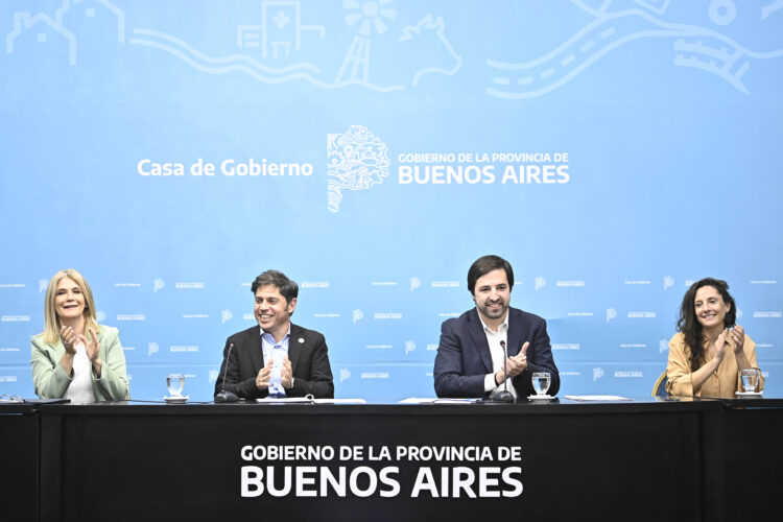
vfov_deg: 14.4
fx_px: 2066
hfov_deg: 21.5
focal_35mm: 95
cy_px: 261
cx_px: 392
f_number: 3.2
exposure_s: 1/320
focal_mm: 95
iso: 4000
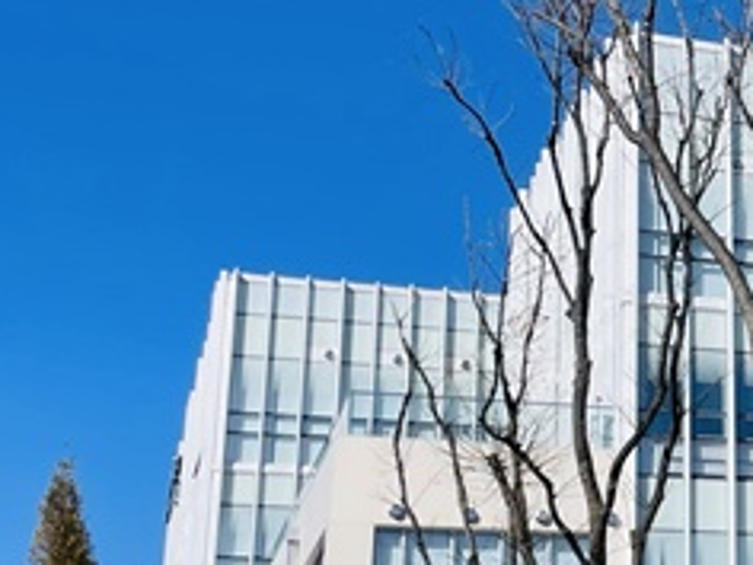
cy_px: 268
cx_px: 928
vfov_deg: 16.8
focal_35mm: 88
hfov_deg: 20.6
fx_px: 1914
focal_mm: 4.2
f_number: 1.6
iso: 32
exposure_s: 1/5556
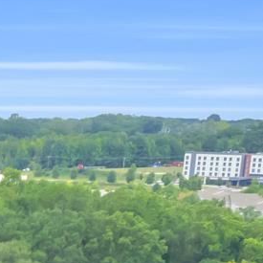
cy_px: 782
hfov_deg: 9.3
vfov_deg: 8.6
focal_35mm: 170
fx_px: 1461
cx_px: -340
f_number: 2.8
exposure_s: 1/100
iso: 110
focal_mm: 8.38
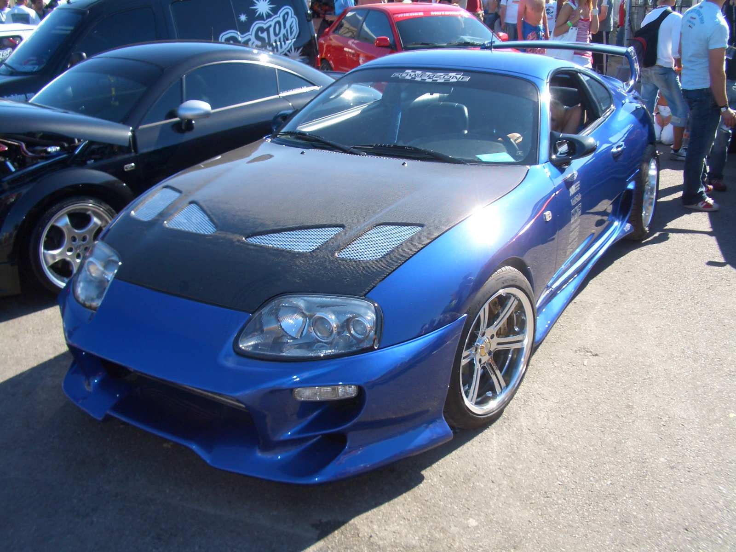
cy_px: 276
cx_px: 368
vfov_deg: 40.7
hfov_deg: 52.6
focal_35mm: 35
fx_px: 744
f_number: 4.3
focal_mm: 5.8
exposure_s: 1/160
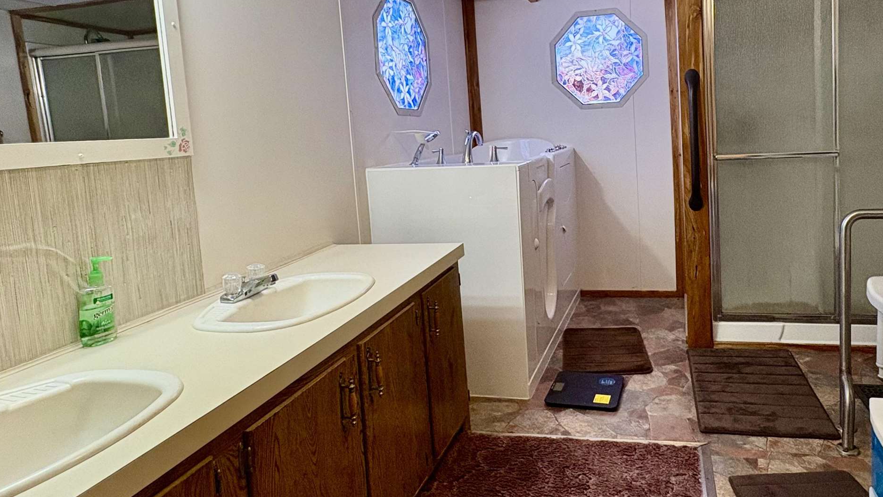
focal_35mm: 25
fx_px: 585
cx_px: 540
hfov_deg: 73.1
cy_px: 174
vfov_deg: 45.4
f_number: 2.2
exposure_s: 1/120
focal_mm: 2.22
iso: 250
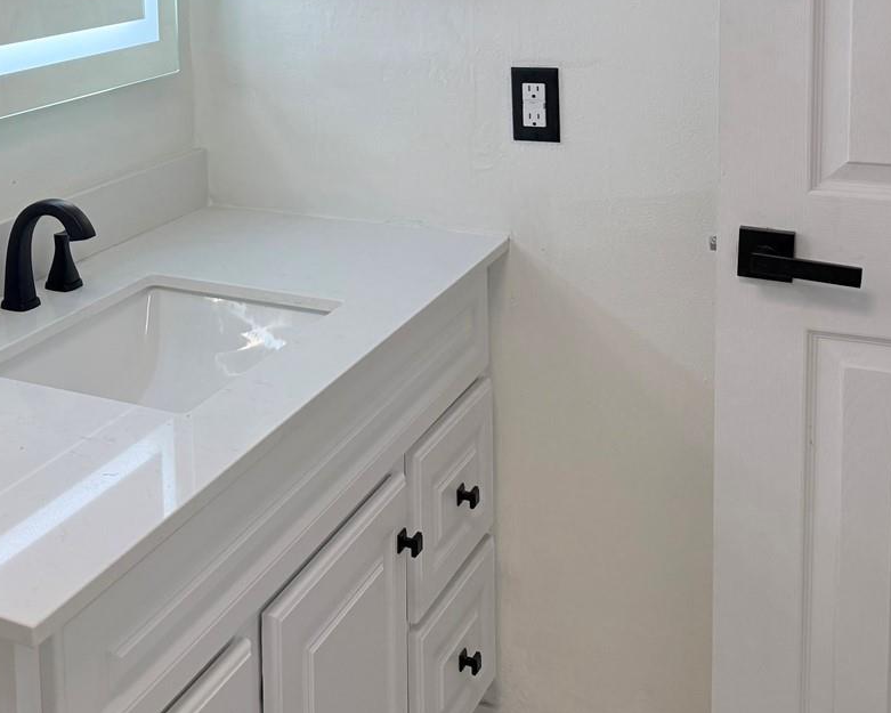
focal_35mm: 48
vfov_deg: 29.9
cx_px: 137
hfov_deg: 37.0
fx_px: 1266
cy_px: 51
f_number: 1.78
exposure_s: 1/240
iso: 160
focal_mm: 6.76
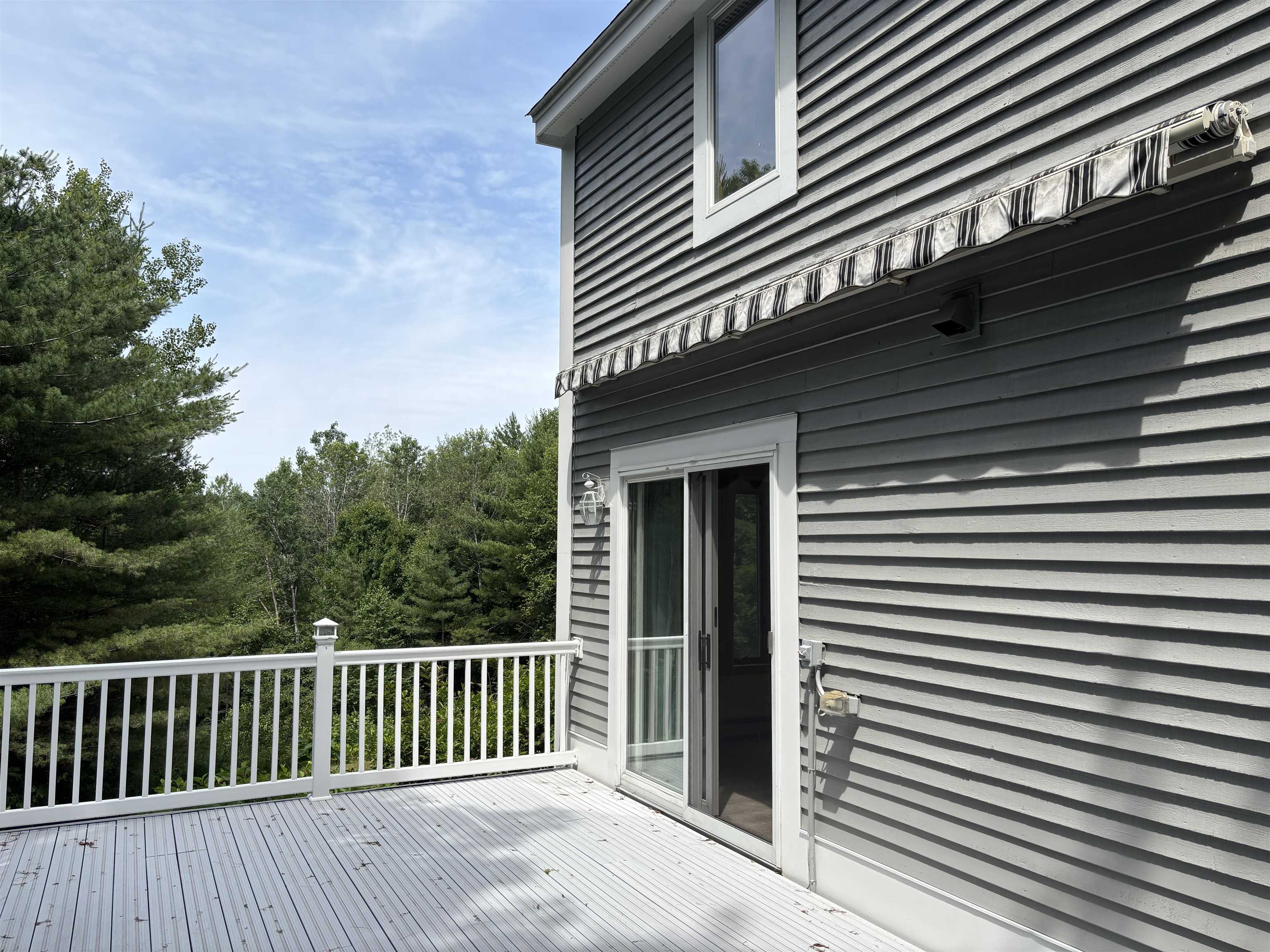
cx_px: 635
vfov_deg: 53.1
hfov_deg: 67.3
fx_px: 954
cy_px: 476
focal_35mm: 26
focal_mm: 5.96
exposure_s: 1/2933
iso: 50
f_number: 1.6
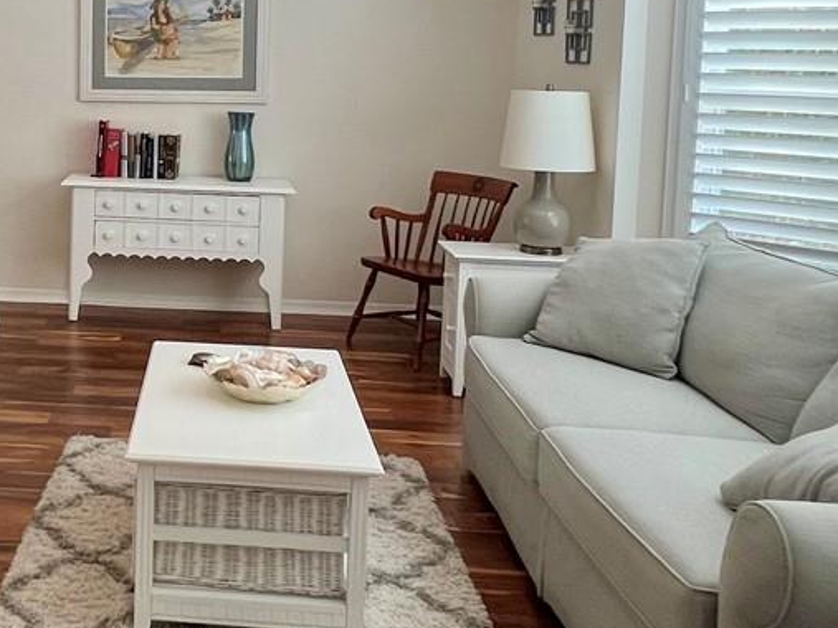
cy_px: 124
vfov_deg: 34.1
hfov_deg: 42.9
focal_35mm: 41
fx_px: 992
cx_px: 127
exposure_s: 1/120
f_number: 1.8
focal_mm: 1.57
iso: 125
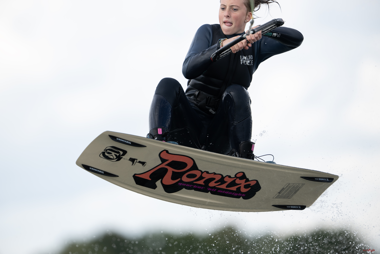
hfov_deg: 5.2
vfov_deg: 3.4
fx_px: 4222
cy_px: 127
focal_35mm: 400
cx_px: 190
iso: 320
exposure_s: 1/2000
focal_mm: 400
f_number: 4
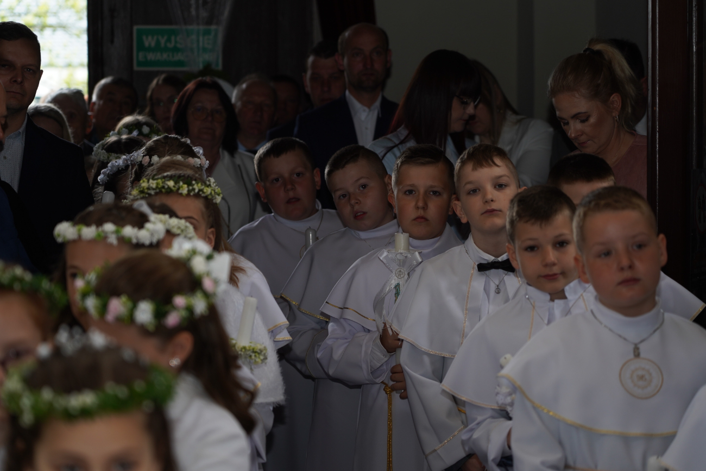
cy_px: 236
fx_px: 2040
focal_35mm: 104
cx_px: 353
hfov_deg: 19.6
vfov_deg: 13.2
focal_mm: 104
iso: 250
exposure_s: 1/100
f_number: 4
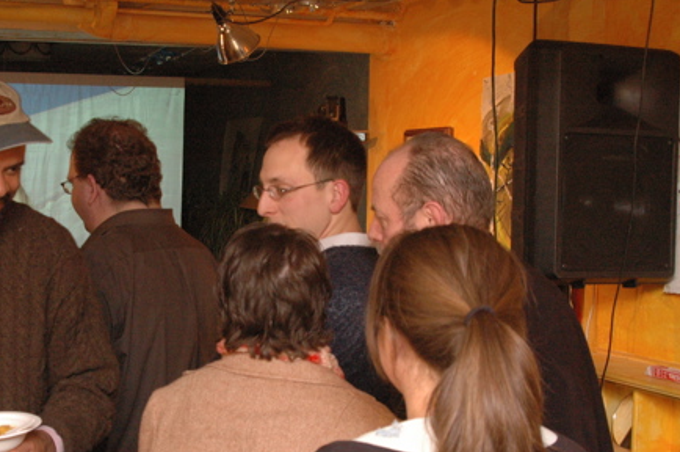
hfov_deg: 32.1
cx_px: 216
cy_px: 285
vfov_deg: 21.8
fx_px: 1169
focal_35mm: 62
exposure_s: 1/40
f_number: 5
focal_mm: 28
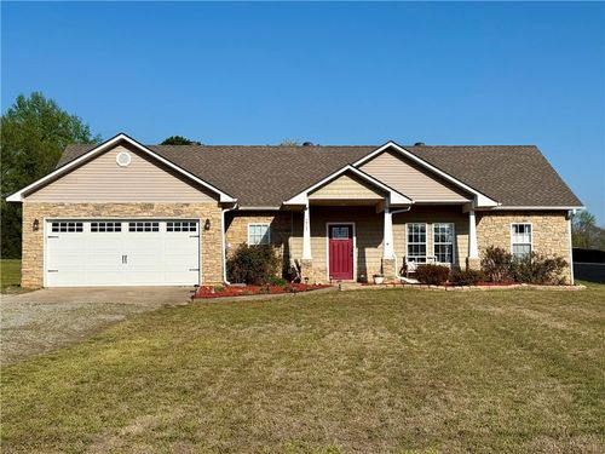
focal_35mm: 48
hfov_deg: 39.7
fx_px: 839
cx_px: 302
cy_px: 227
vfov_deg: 30.3
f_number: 1.78
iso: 64
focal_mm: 6.76
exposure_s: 1/8772
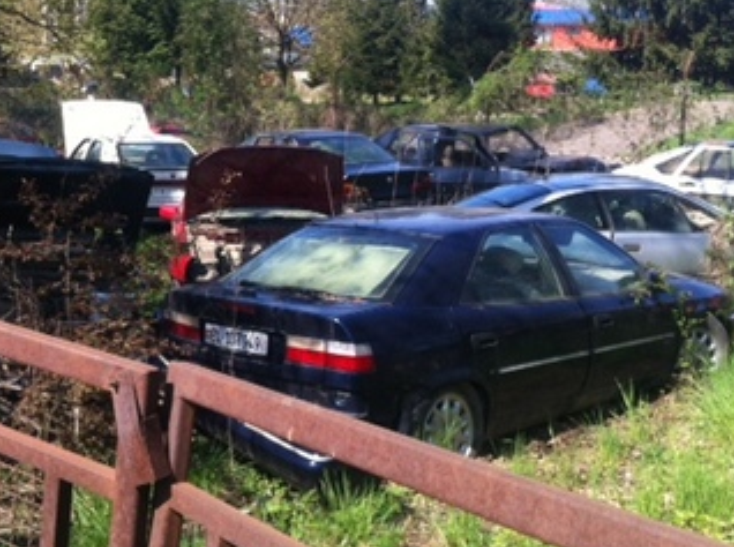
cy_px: 193
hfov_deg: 34.8
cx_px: 270
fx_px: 1164
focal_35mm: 55
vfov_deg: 26.3
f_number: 2.8
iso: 80
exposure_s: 1/419
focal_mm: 3.85
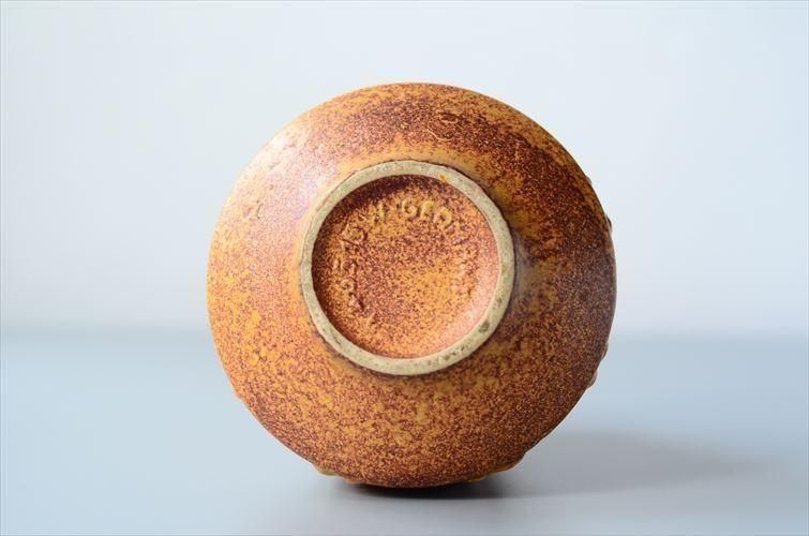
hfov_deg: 27.0
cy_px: 268
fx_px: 1682
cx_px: 404
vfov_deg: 18.1
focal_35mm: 75
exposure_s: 1/125
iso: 800
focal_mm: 50
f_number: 2.8
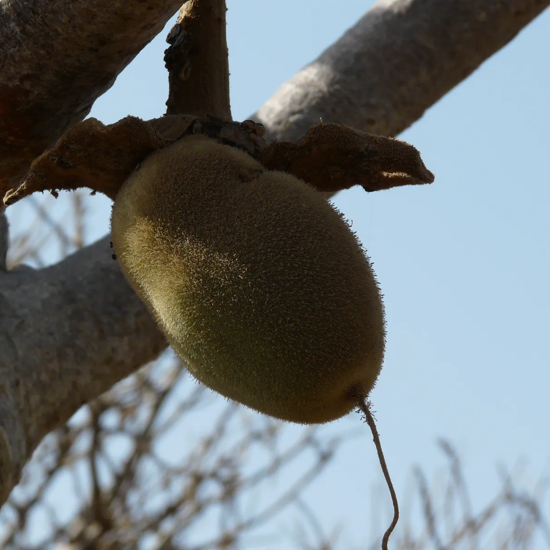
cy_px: 275
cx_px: 245
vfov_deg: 9.6
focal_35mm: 182
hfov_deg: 9.6
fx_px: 3272
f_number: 5.6
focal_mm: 25.3
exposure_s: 1/400
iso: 100
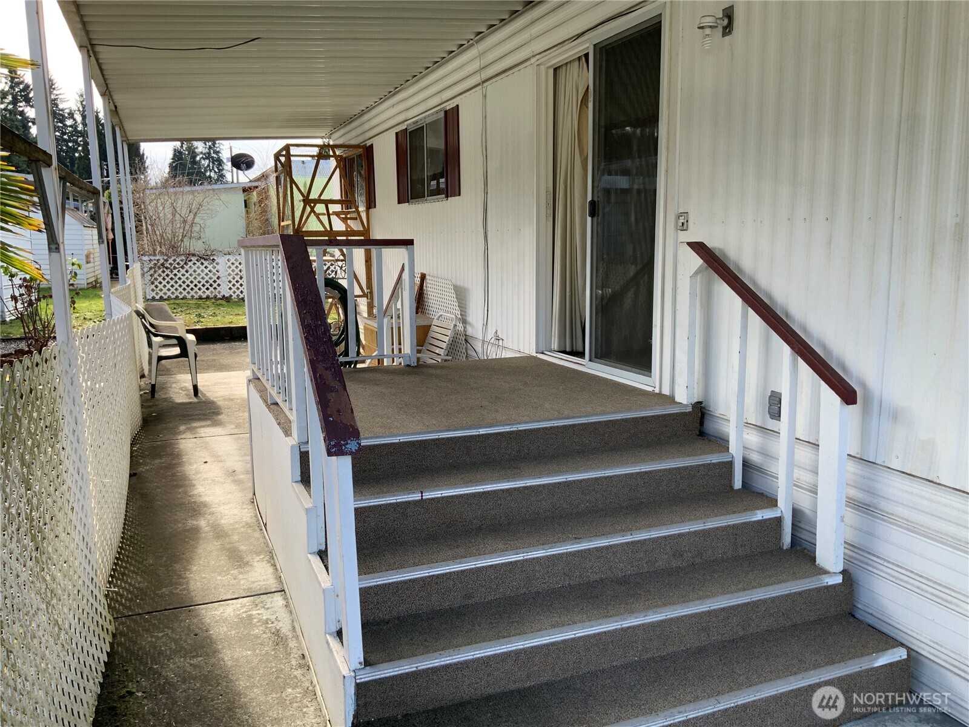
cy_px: 364
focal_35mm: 29
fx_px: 812
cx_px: 484
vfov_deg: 48.2
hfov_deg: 61.7
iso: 16
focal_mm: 3
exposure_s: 1/255
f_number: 1.8
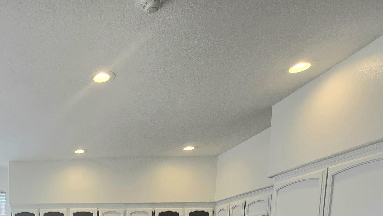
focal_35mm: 29
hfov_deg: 54.7
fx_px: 295
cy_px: 283
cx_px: 19
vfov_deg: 31.0
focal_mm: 2.2
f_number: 2.2
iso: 50
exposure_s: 1/143
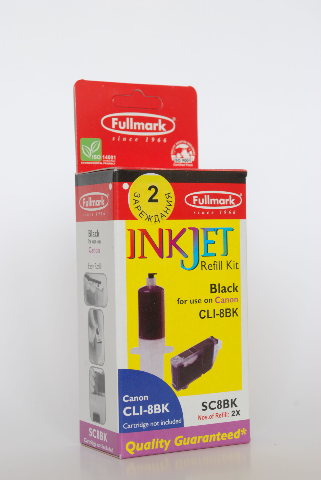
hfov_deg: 16.6
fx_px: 1100
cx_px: 160
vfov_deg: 24.6
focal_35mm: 82
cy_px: 240
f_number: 10
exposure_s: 1/10
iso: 100
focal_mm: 55
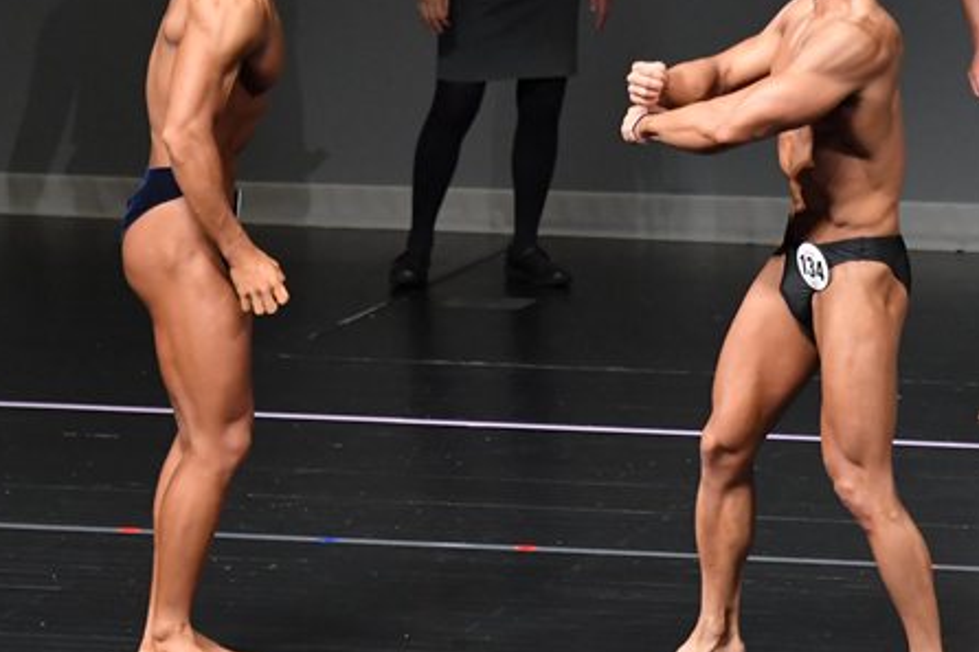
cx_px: 508
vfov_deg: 2.8
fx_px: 13456
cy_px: 305
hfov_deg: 4.2
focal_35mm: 495
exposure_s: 1/400
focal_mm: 190
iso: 5000
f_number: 5.6
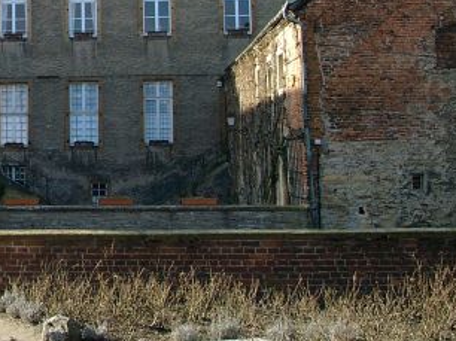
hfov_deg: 20.7
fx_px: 1171
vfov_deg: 16.0
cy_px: -45
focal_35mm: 89
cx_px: -75
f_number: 4
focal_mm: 7.13
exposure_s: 1/241
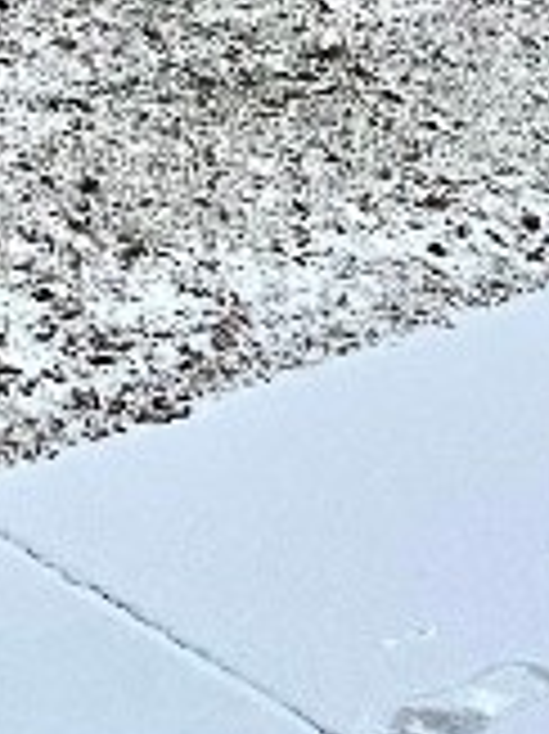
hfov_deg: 12.8
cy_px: -941
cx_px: -108
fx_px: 2393
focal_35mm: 113
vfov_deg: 13.5
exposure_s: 1/4184
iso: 80
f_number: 1.78
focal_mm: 6.86
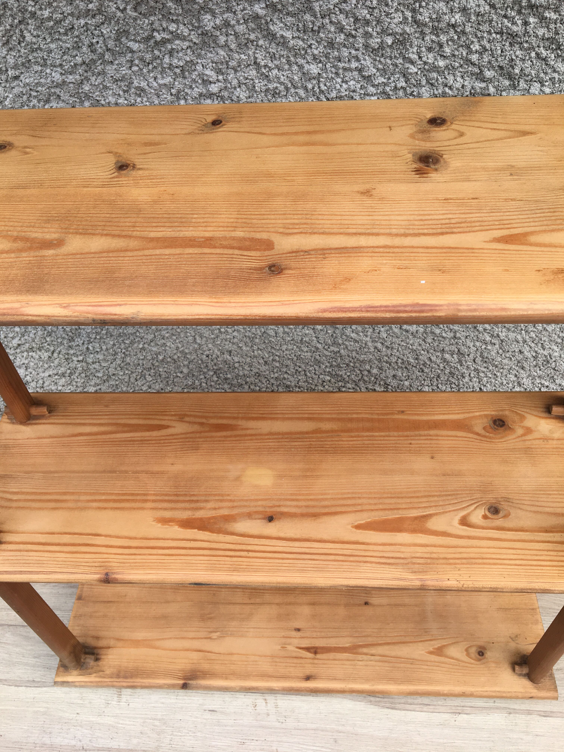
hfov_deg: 48.2
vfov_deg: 61.7
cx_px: 282
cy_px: 376
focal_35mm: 29
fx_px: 630
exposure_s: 1/268
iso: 25
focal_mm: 4.15
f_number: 2.2
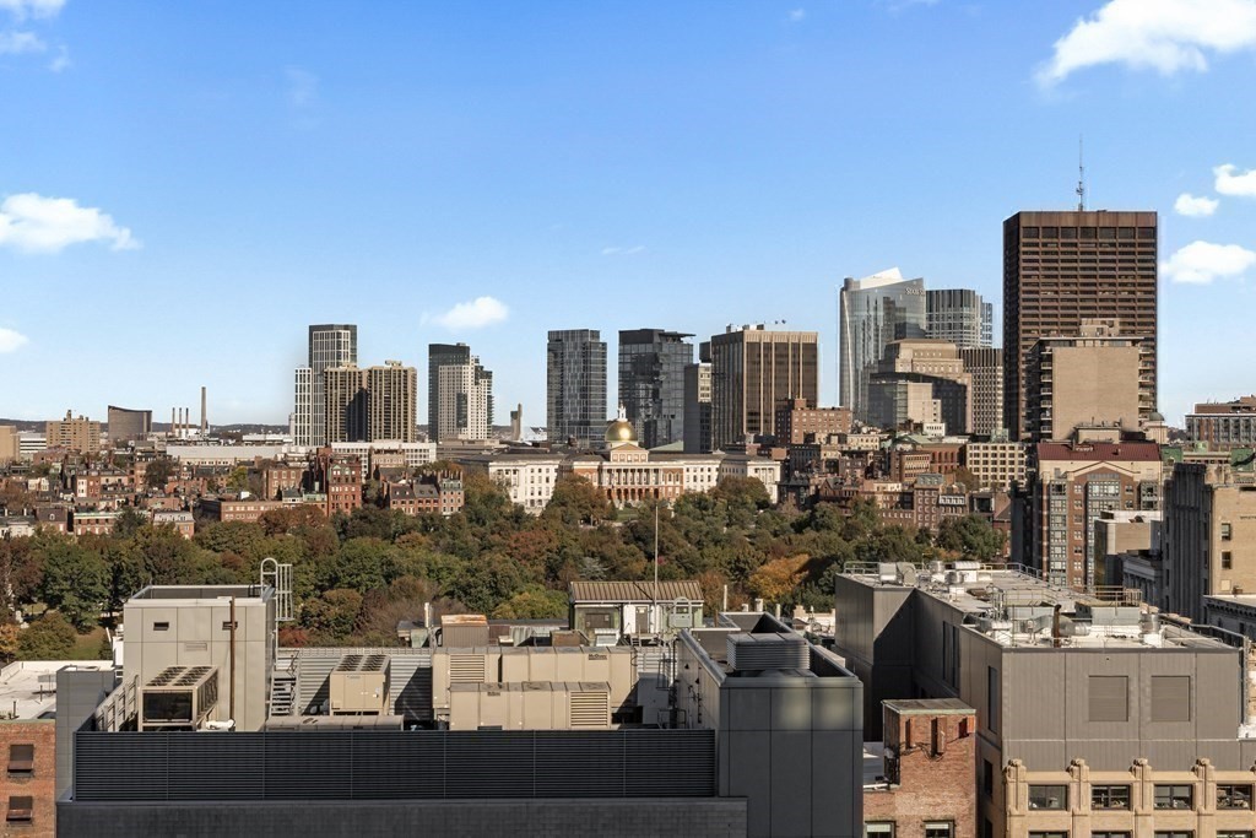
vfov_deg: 26.0
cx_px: 628
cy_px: 419
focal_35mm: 52
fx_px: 1814
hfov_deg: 38.2
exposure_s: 1/500
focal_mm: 35
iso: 320
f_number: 11
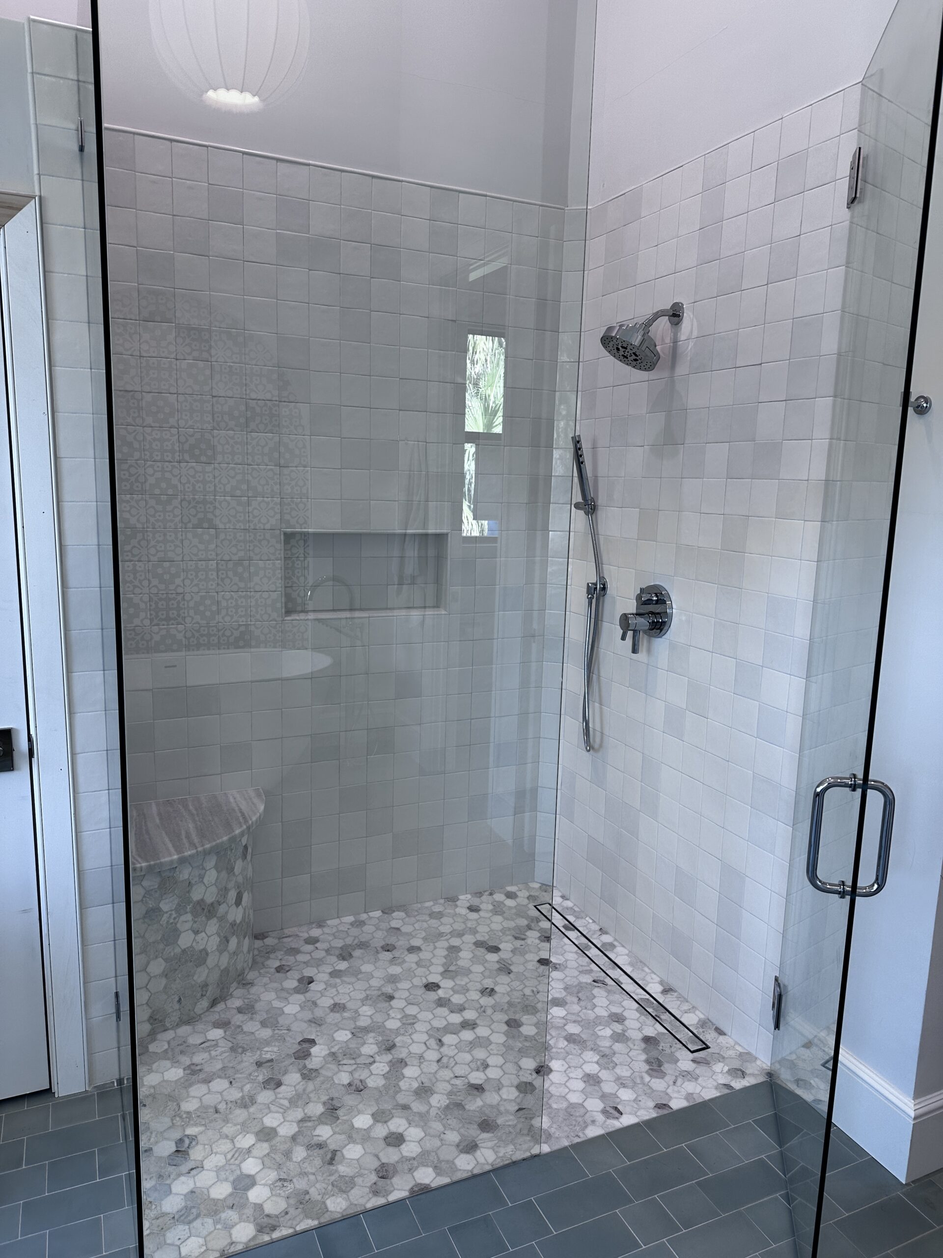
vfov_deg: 71.6
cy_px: 629
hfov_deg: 56.8
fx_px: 872
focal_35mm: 24
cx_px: 472
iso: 80
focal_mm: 6.86
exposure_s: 1/120
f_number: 1.78
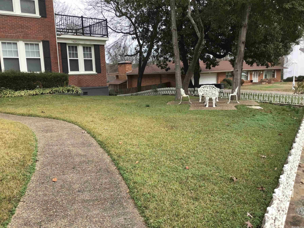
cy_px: 114
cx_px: 152
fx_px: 272
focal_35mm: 31
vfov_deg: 45.4
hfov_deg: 58.4
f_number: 2.4
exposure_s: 1/362
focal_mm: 3.3
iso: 25
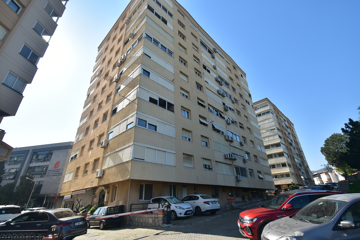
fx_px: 150
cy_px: 120
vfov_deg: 77.4
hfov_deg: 100.3
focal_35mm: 15
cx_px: 180
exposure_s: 1/200
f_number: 7.1
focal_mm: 10
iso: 100
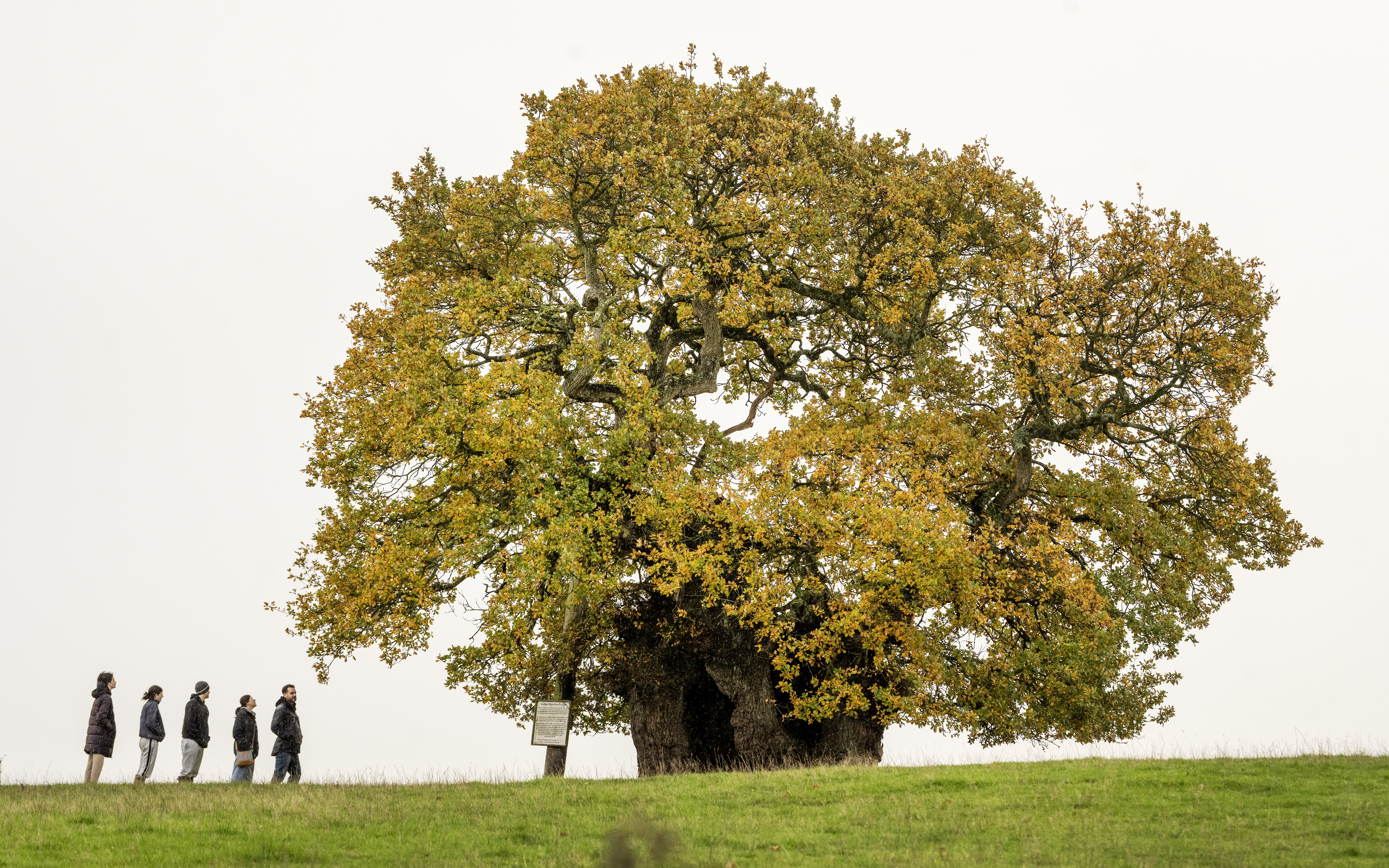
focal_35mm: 123
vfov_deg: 10.7
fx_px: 4656
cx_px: 696
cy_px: 418
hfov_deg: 17.0
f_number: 6.3
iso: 800
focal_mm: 120
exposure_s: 1/400
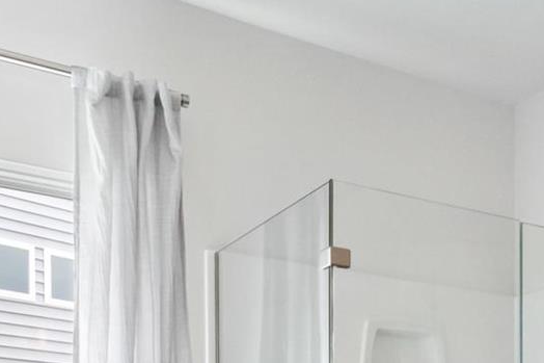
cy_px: 496
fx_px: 831
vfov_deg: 21.7
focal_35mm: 55
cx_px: 347
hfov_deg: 36.0
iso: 400
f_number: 8
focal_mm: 9
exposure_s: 1/100
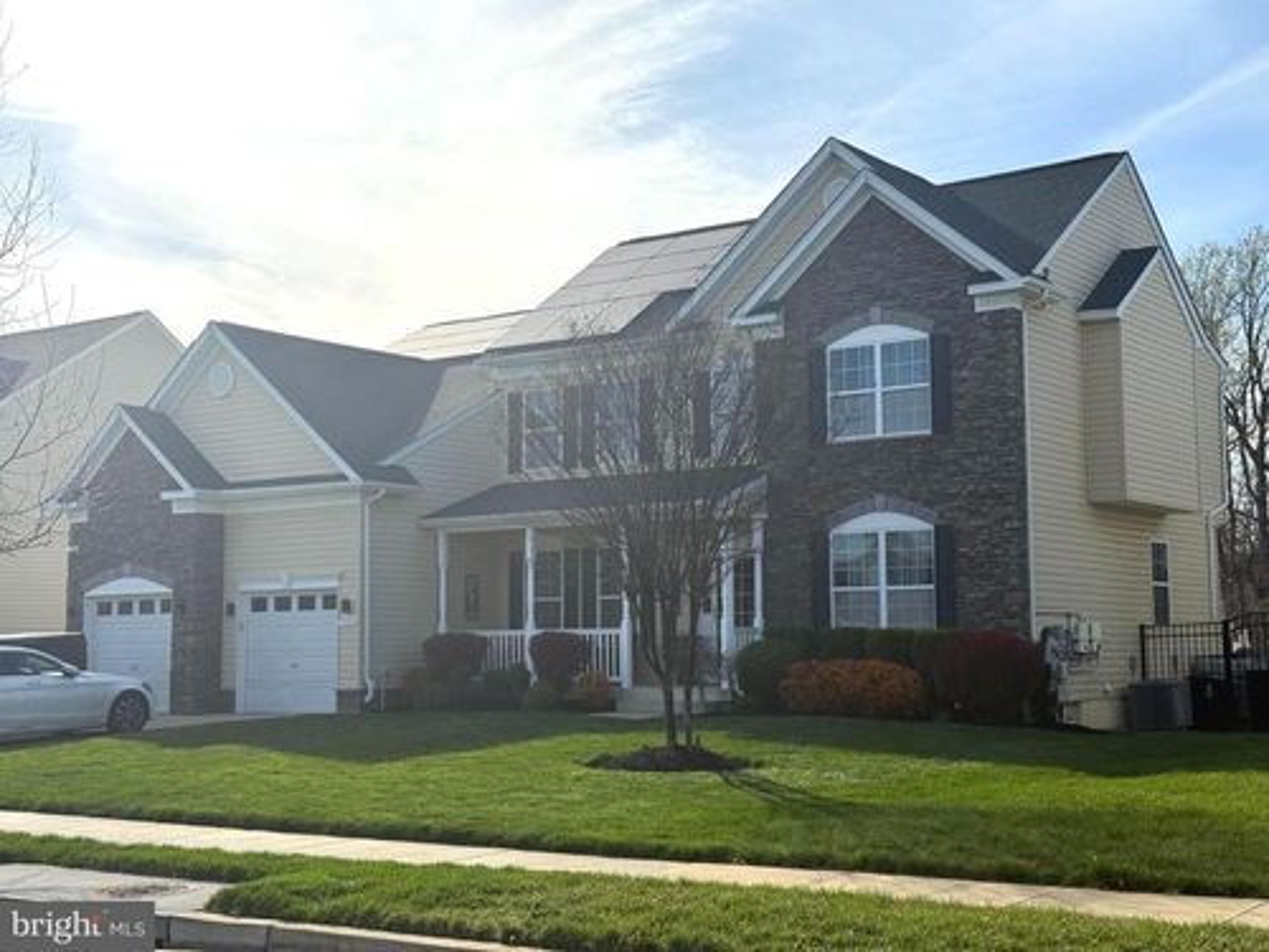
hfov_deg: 39.7
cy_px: 476
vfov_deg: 30.3
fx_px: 1760
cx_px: 634
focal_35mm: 48
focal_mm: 6.76
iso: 80
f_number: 1.78
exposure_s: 1/9901
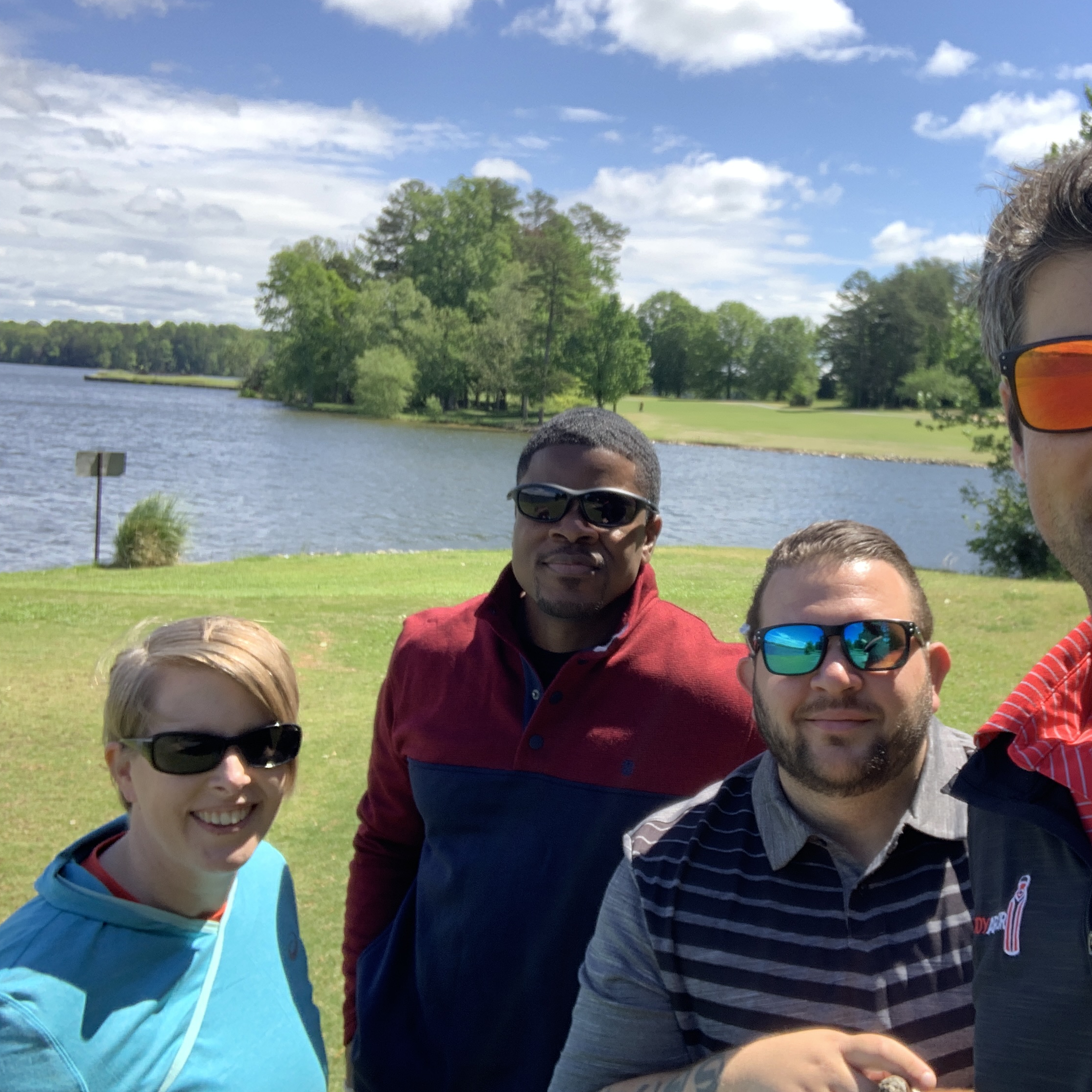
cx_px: 730
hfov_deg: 42.3
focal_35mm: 39
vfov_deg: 42.8
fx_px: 1392
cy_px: 531
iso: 16
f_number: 2.2
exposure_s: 1/273
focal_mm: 2.87
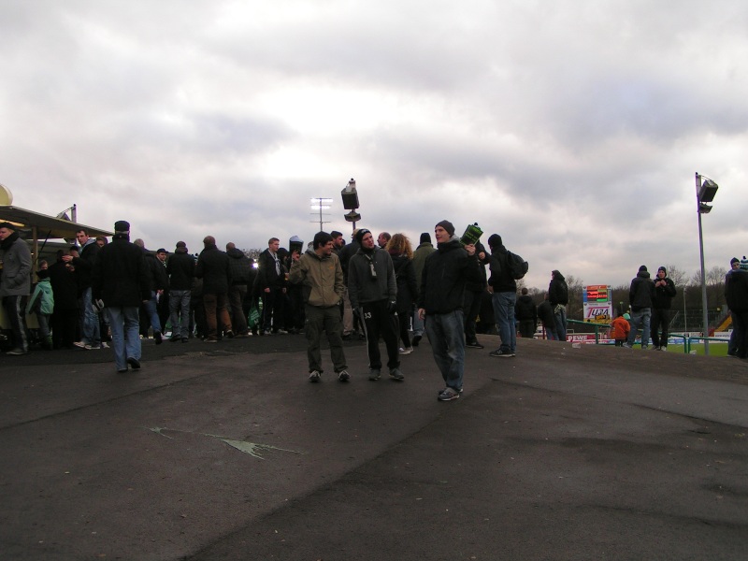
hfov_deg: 49.0
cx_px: 374
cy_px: 280
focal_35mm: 38
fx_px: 821
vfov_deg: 37.7
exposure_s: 1/100
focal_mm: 5.8
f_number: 4.5
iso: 50
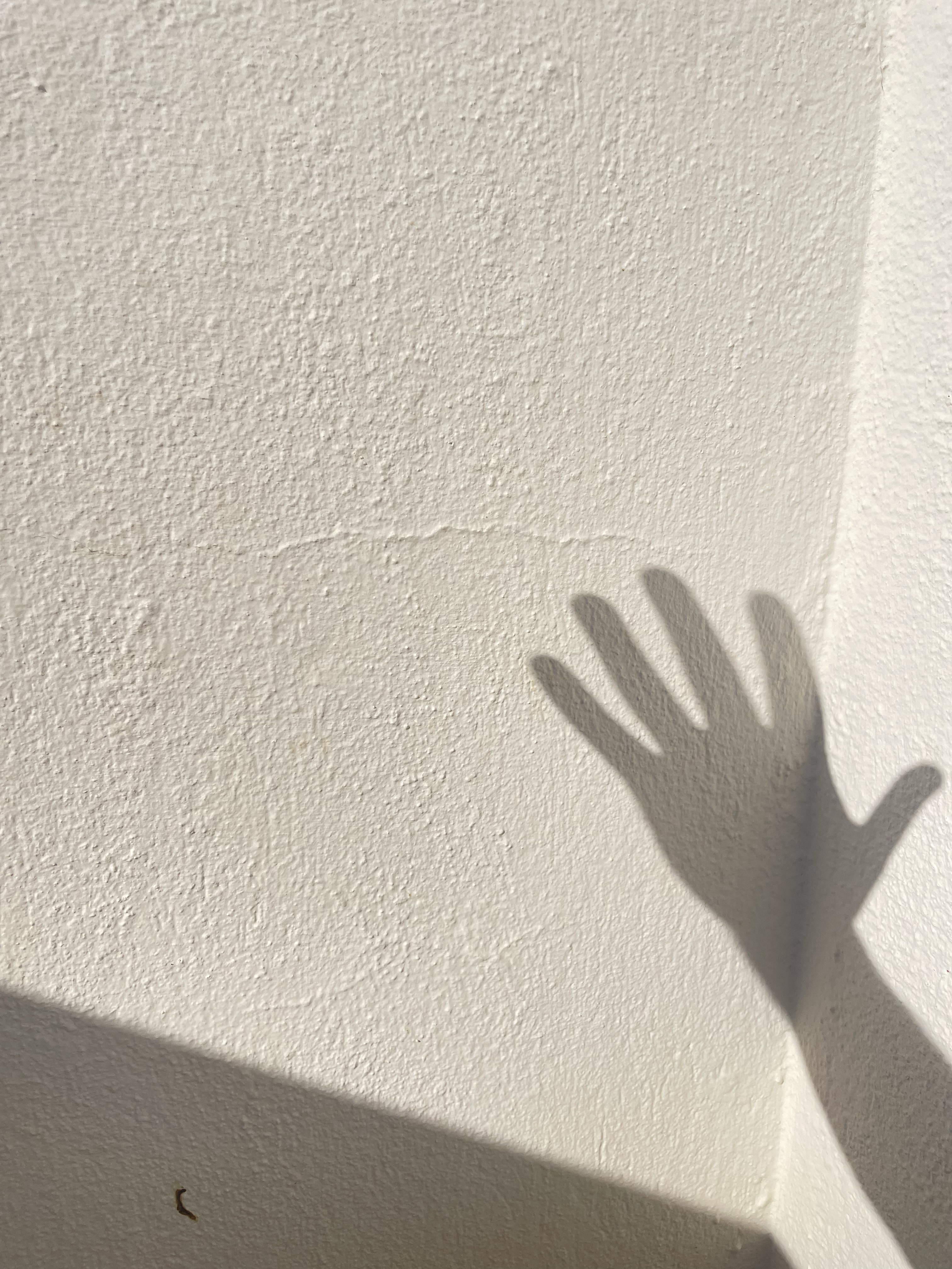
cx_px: 476
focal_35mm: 26
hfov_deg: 53.1
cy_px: 634
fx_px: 953
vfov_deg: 67.3
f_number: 1.6
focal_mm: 4.2
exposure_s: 1/10753
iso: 50
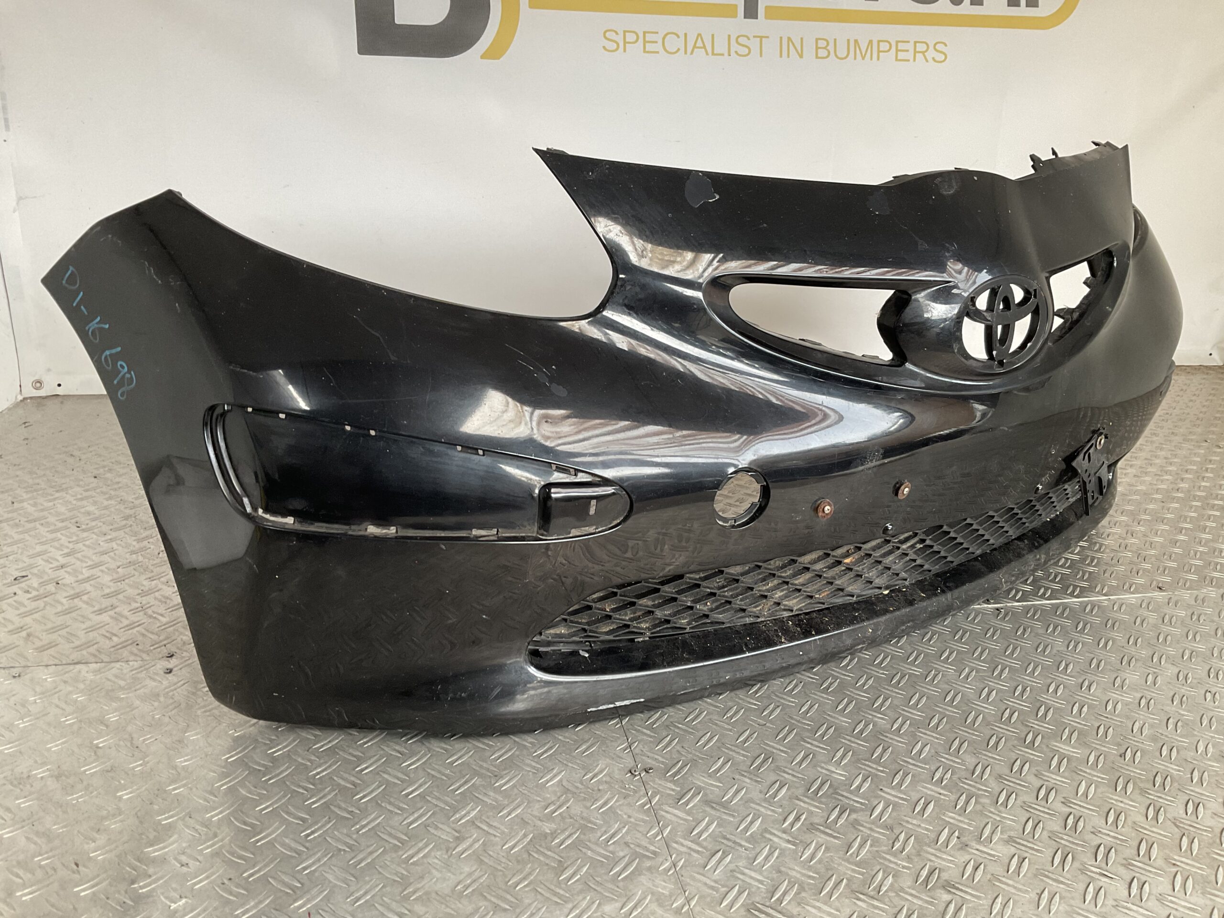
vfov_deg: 48.2
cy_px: 459
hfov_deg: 61.7
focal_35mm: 29
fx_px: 1025
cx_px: 612
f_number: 1.8
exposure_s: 1/100
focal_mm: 3
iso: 64
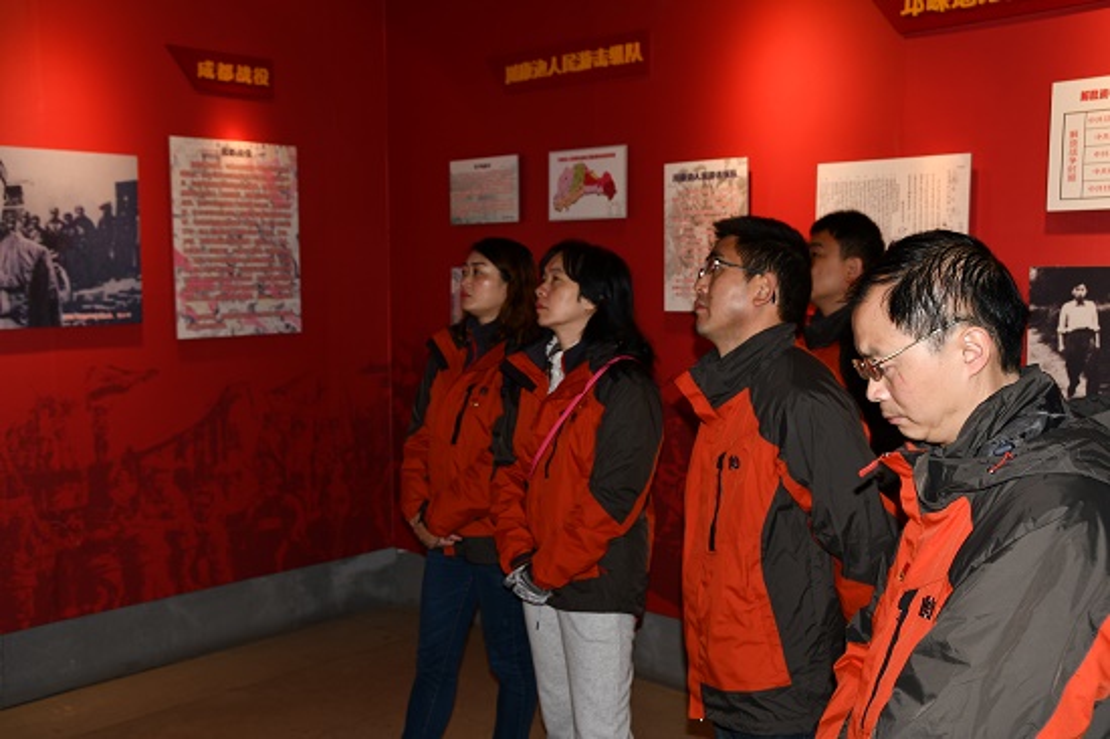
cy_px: 370
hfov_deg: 49.6
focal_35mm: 39
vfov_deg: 34.2
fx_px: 1202
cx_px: 555
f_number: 8
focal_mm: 26
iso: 100
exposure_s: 1/60
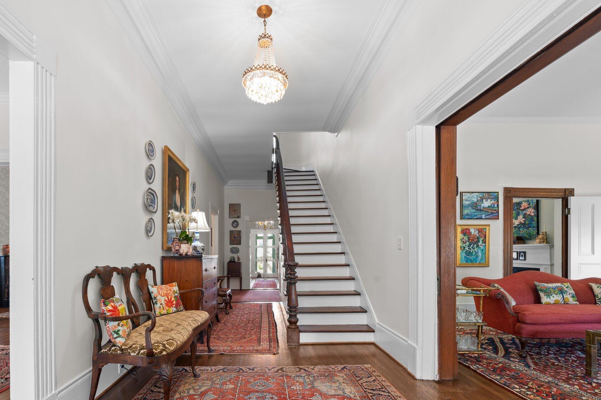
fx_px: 284
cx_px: 259
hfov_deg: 92.8
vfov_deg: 69.8
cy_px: 236
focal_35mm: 17
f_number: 8
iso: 250
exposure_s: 1/1.25
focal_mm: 14
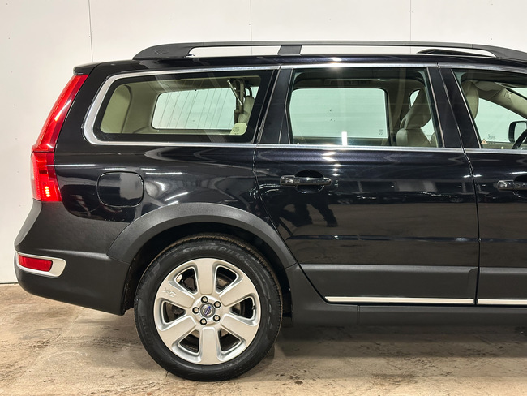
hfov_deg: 39.6
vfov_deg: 30.3
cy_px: 198
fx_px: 731
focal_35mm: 48
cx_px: 264
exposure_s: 1/35
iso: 320
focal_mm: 6.86
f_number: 1.8
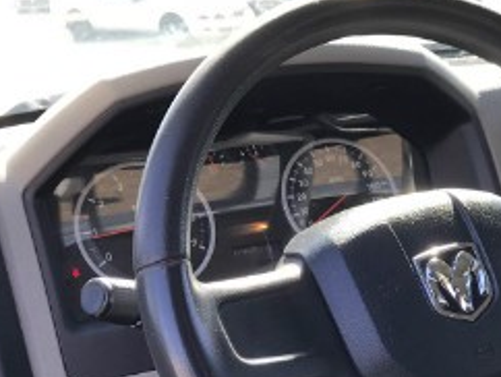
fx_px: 1072
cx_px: 511
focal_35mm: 74
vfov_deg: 19.6
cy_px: 338
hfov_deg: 24.9
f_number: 1.8
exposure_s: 1/160
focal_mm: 3.99
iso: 20
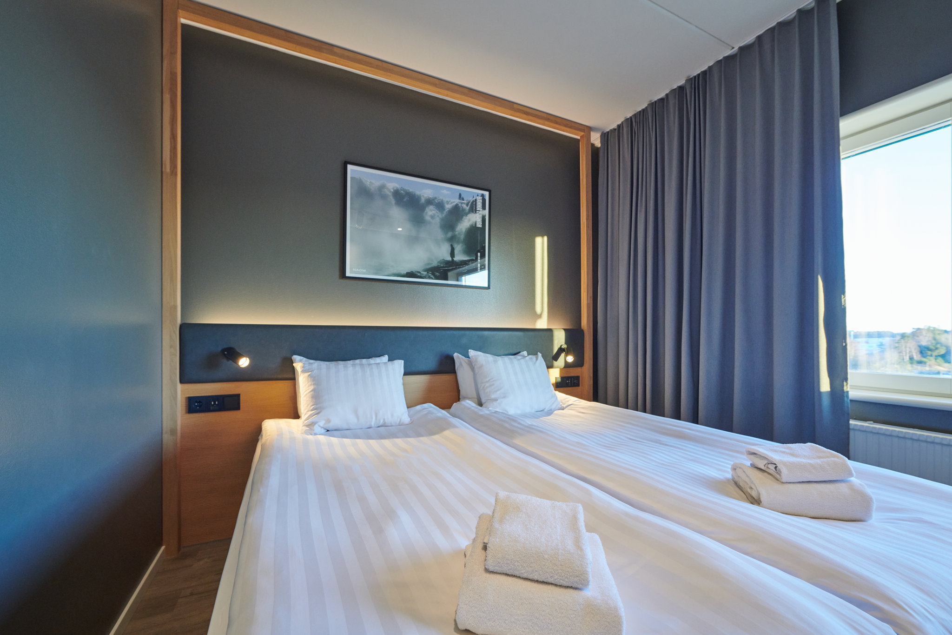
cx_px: 476
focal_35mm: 14
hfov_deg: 104.3
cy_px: 318
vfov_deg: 81.2
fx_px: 370
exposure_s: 1/40
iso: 800
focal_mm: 14
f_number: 7.1
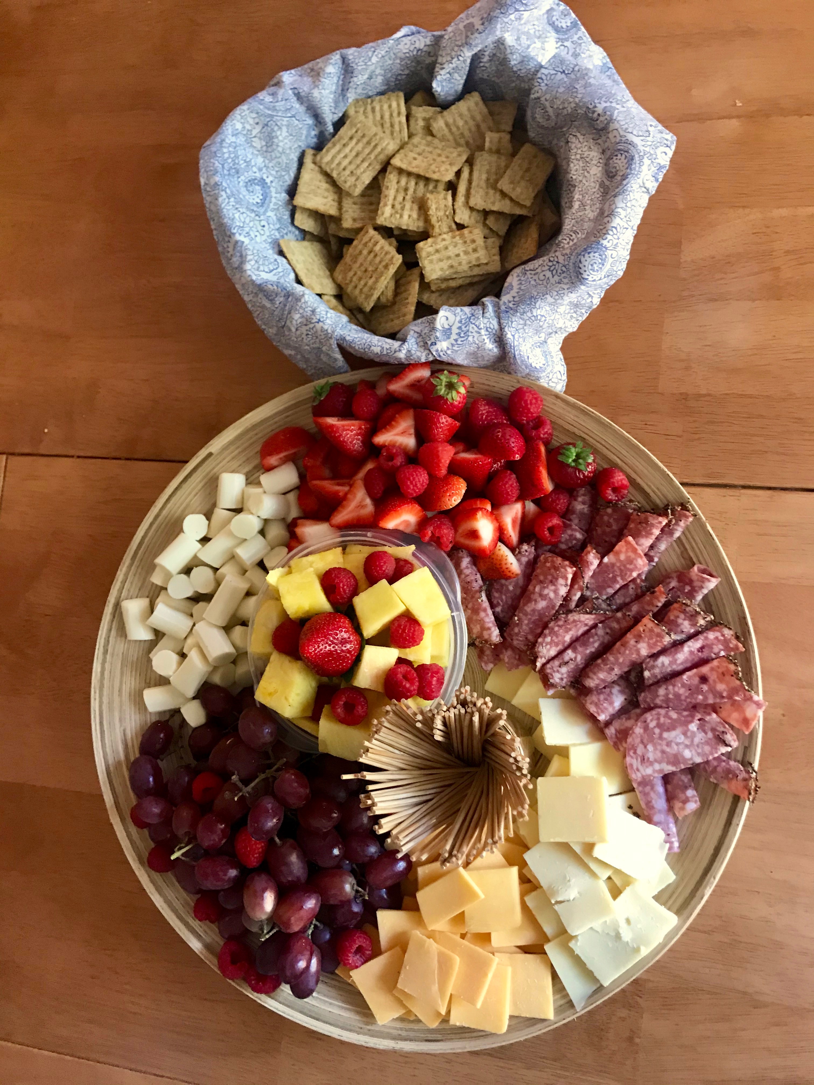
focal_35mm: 28
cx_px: 407
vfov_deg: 63.4
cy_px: 542
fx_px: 878
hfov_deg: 49.7
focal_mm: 3.99
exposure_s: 1/15
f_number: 1.8
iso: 64
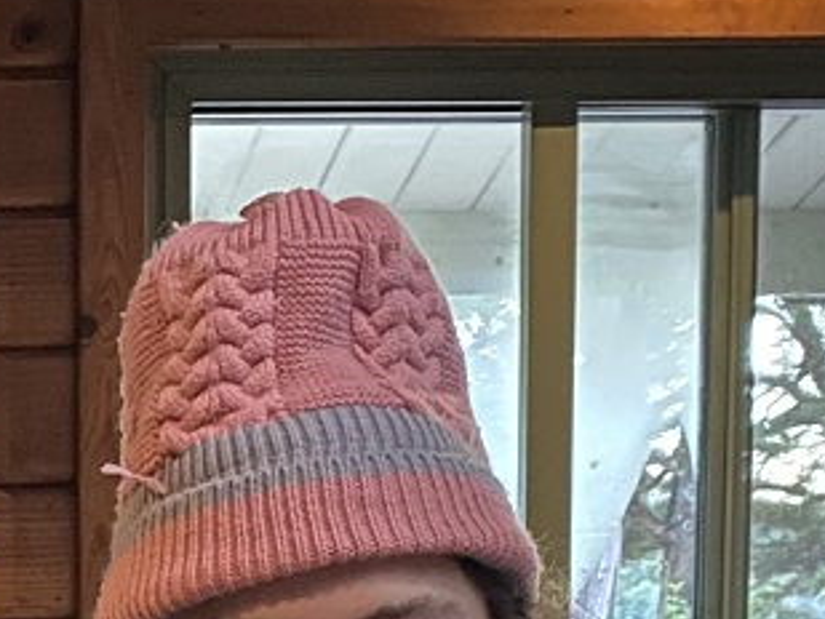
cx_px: -101
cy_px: 1011
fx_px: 2408
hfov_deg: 18.6
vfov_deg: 13.5
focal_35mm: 101
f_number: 1.8
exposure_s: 1/23
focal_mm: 4.25
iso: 1000
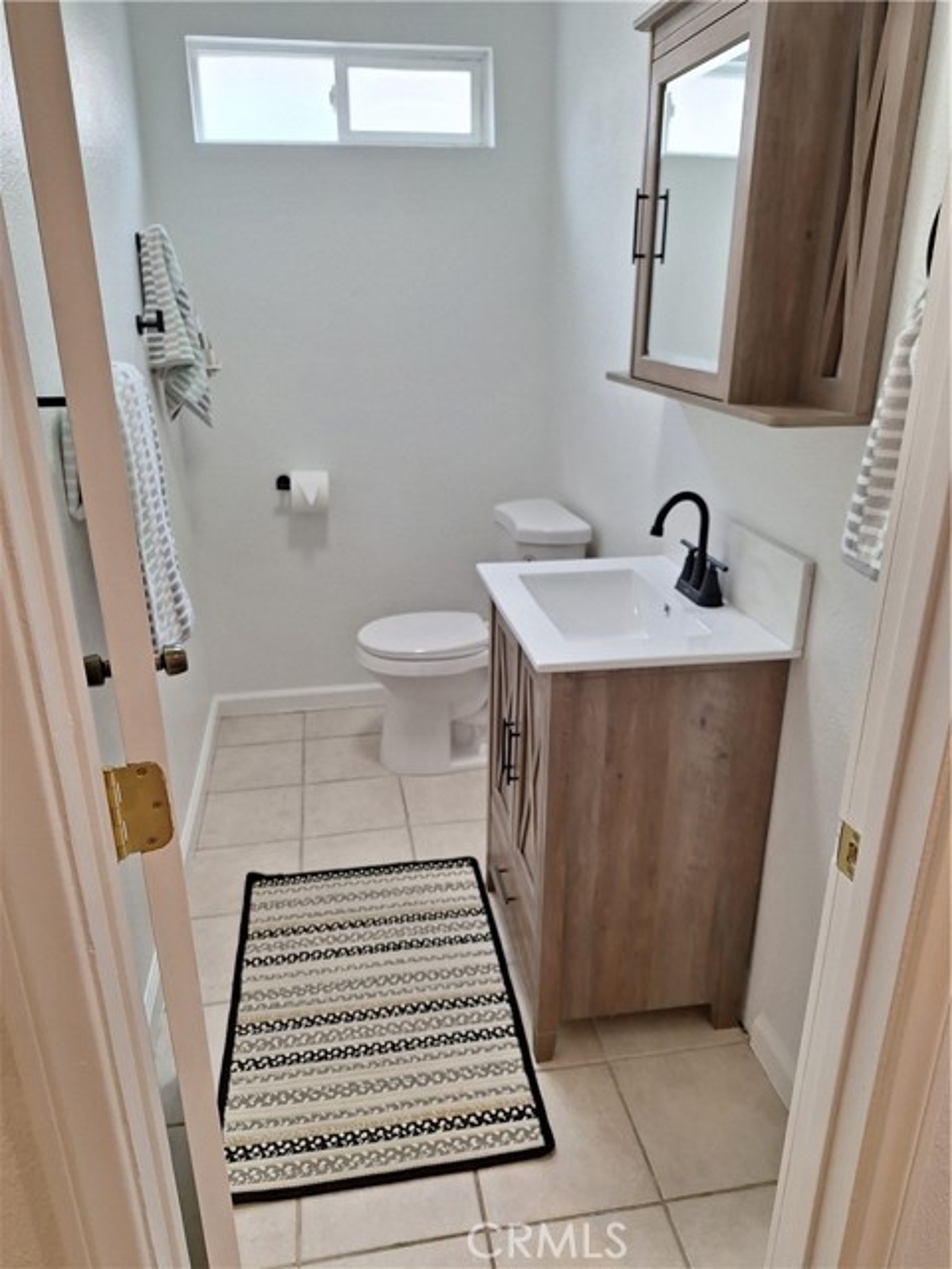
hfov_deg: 58.9
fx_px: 843
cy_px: 634
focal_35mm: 23
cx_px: 476
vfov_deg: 73.9
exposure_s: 1/121
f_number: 1.8
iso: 40
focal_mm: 5.54
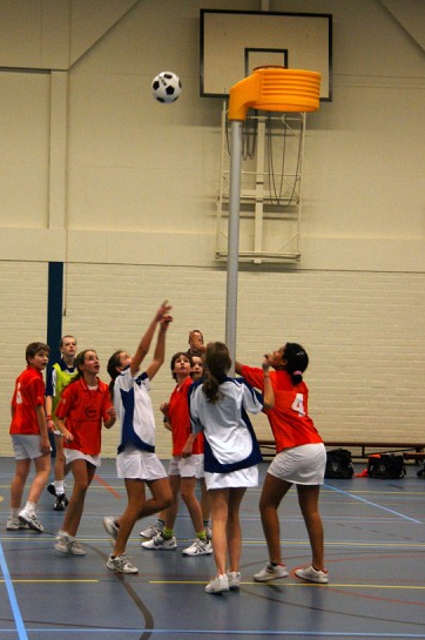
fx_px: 1757
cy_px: 346
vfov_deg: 20.6
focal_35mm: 99
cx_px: 201
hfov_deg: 13.8
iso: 800
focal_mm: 60
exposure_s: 1/100
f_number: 5
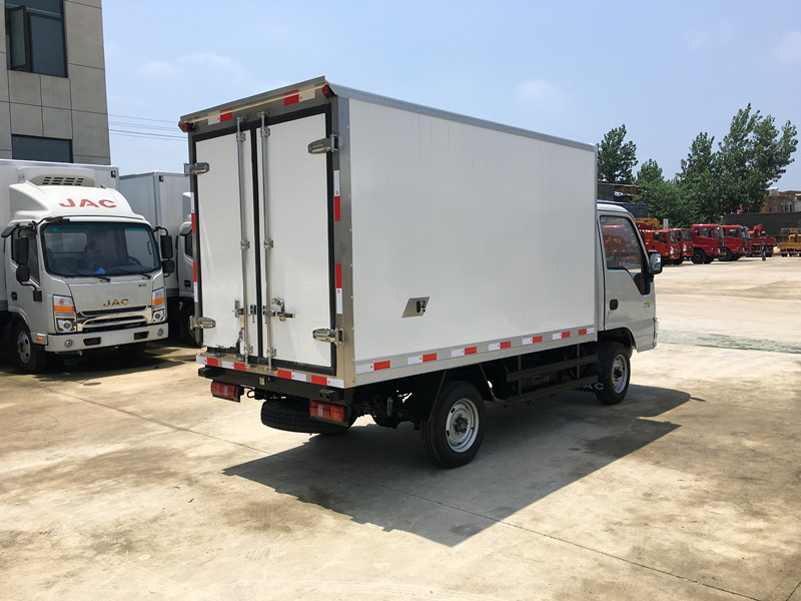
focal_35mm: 29
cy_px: 300
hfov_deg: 61.7
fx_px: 671
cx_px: 400
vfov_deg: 48.2
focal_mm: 4.15
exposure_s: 1/1304
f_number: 2.2
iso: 25
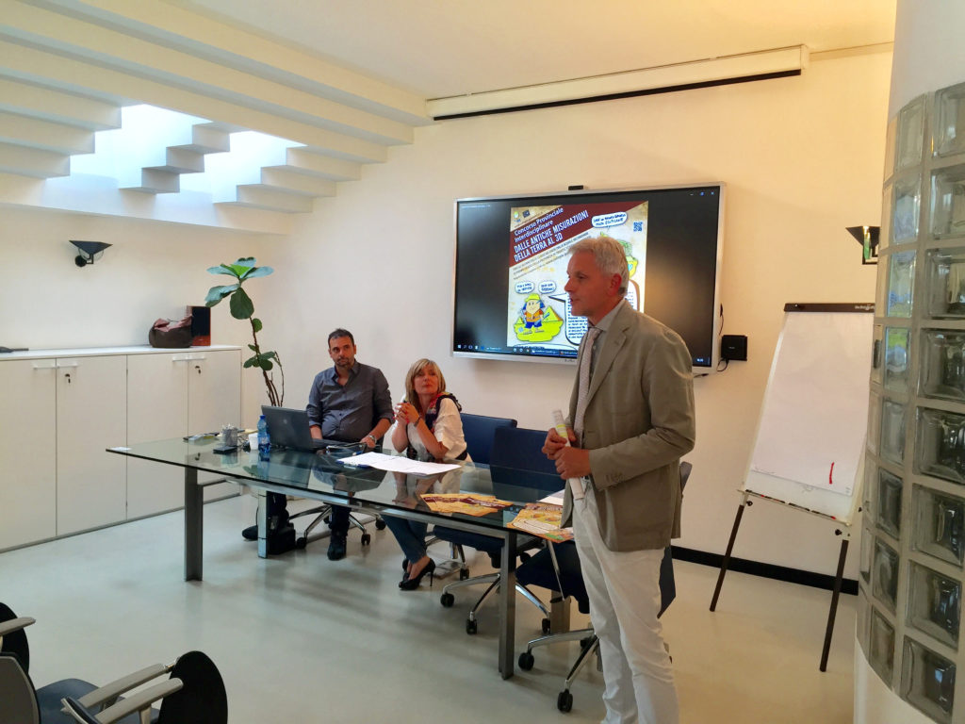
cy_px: 362
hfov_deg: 61.7
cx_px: 482
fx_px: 808
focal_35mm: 29
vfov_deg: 48.2
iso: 50
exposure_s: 1/33
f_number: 2.2
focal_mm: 4.15
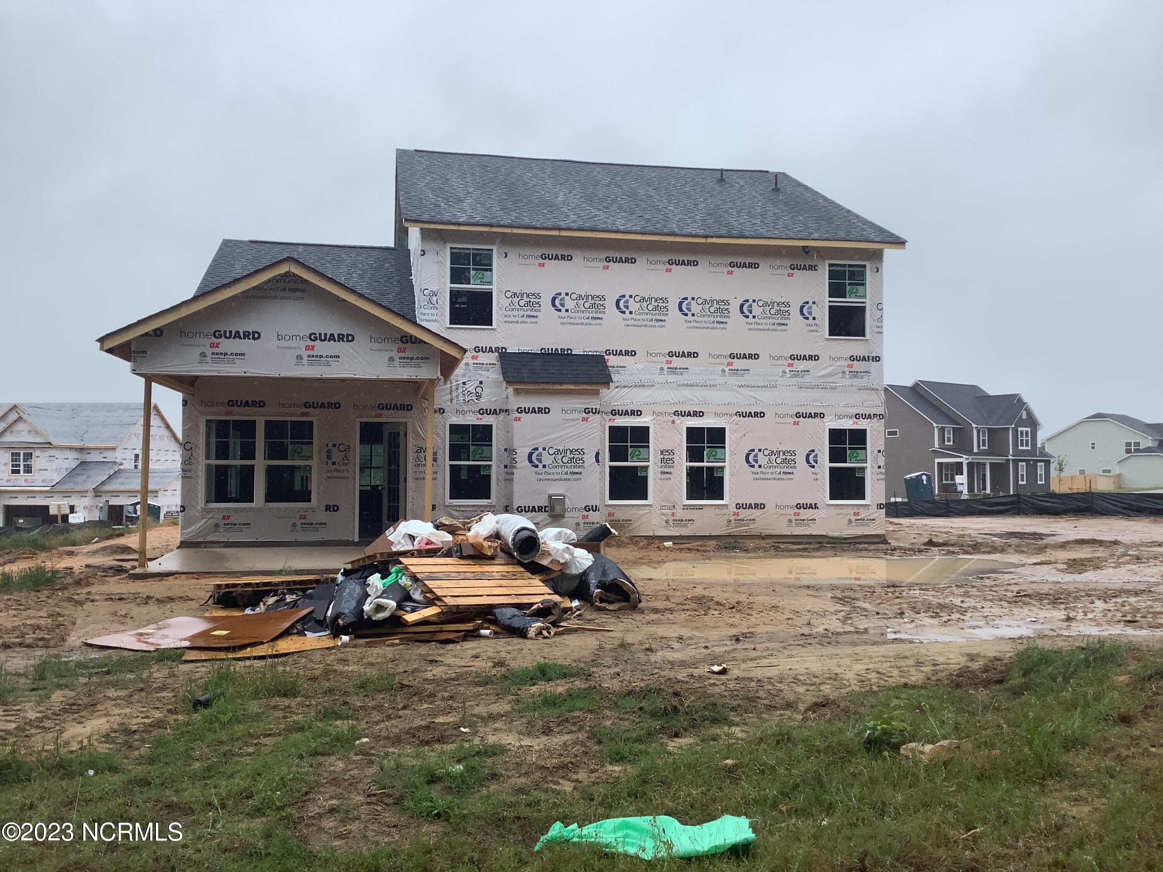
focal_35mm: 31
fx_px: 1042
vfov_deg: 45.4
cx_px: 582
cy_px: 436
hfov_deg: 58.4
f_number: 2.4
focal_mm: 3.3
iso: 25
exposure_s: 1/1087
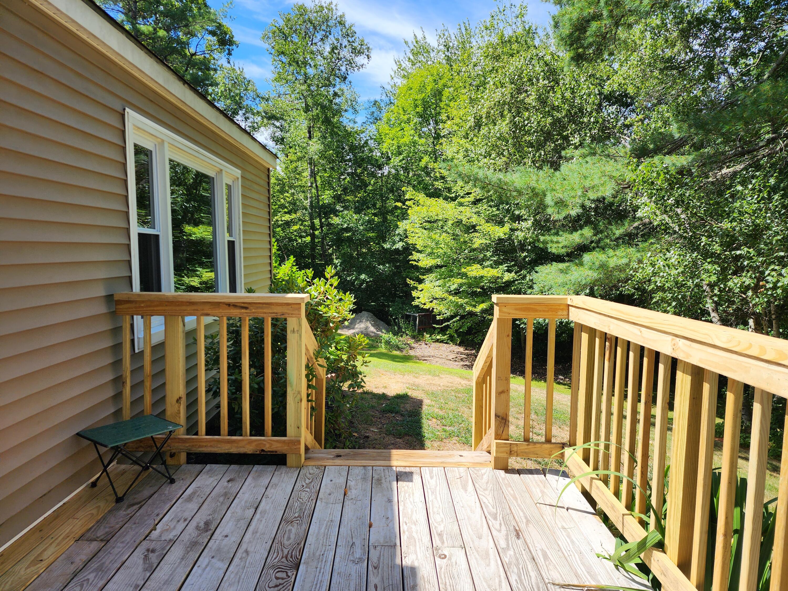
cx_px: 394
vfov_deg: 58.9
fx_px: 524
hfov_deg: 73.9
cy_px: 296
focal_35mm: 23
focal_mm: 6.4
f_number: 1.8
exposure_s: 1/641
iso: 12
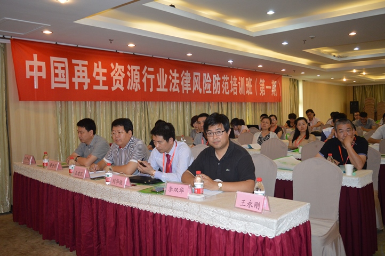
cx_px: 192
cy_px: 128
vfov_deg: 39.9
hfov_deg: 57.3
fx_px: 353
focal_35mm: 33
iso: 1100
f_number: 3.8
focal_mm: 22
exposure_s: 1/60
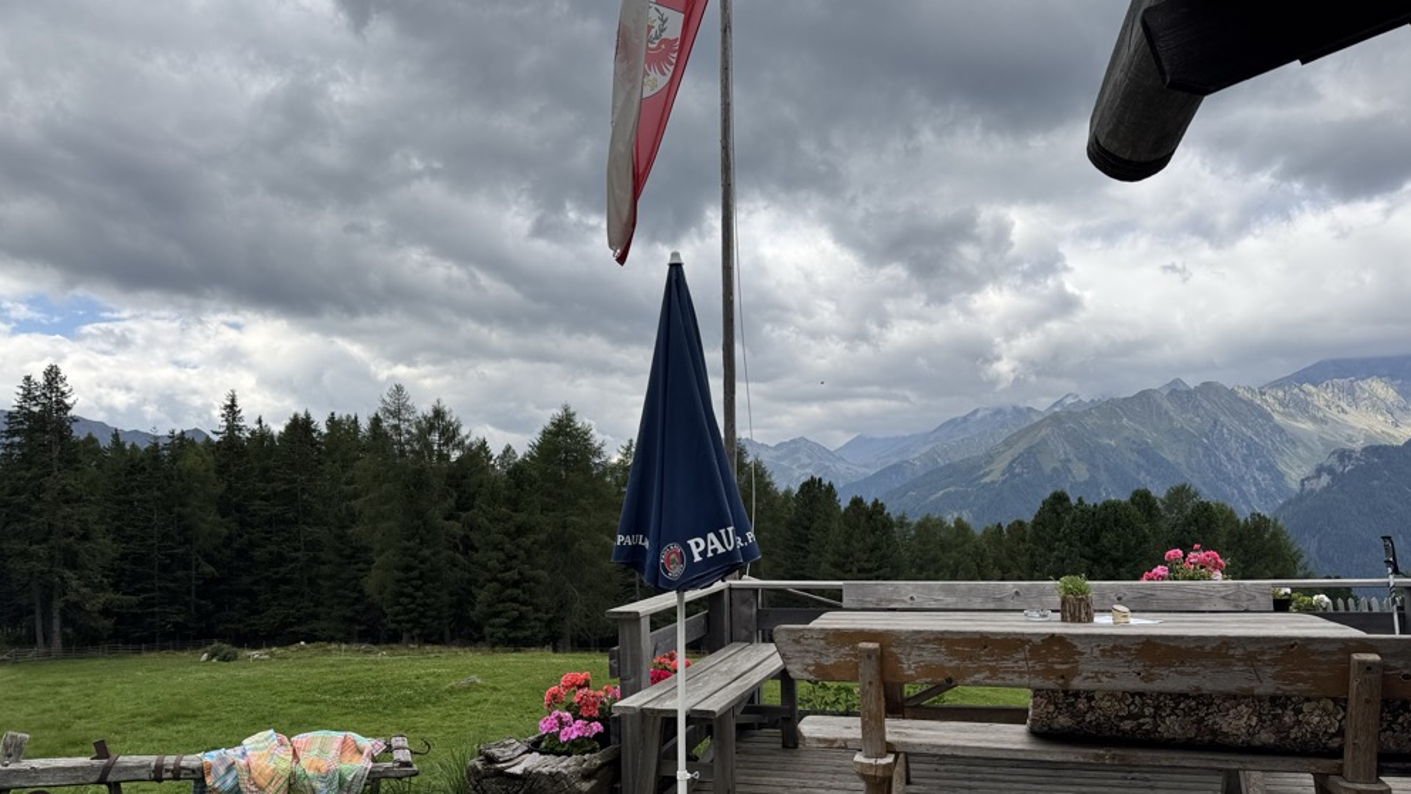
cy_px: 491
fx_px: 1010
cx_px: 701
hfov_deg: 69.9
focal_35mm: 27
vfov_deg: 42.6
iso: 80
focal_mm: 6.76
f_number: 1.78
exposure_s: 1/3802
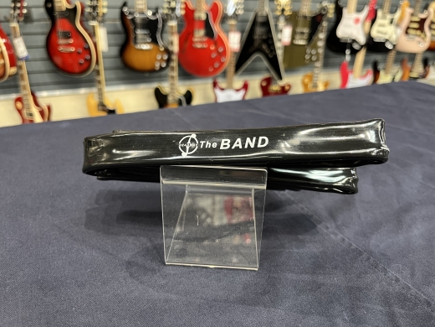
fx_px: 327
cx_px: 218
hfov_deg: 67.3
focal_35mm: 26
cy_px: 164
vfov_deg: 53.1
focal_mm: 5.1
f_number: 1.6
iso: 160
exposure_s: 1/60
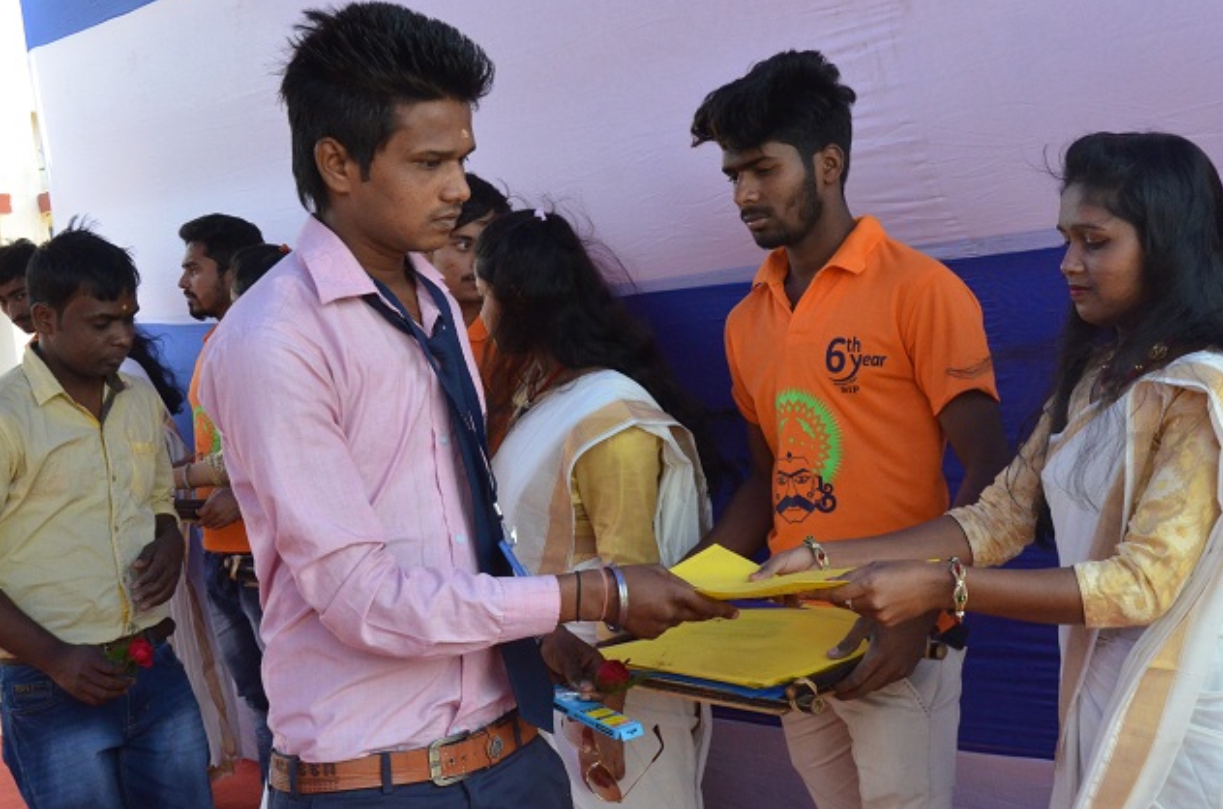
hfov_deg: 35.1
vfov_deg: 23.6
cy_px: 376
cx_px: 695
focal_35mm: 57
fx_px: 1932
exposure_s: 1/400
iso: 2200
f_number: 10
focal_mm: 30
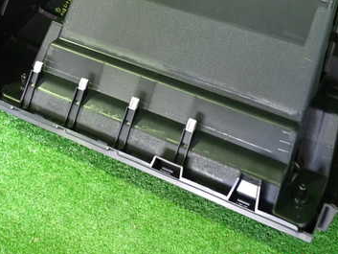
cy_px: 61
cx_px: 161
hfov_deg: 37.5
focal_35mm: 51
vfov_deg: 28.1
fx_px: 498
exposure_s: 1/25
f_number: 2.3
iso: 800
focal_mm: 5.4
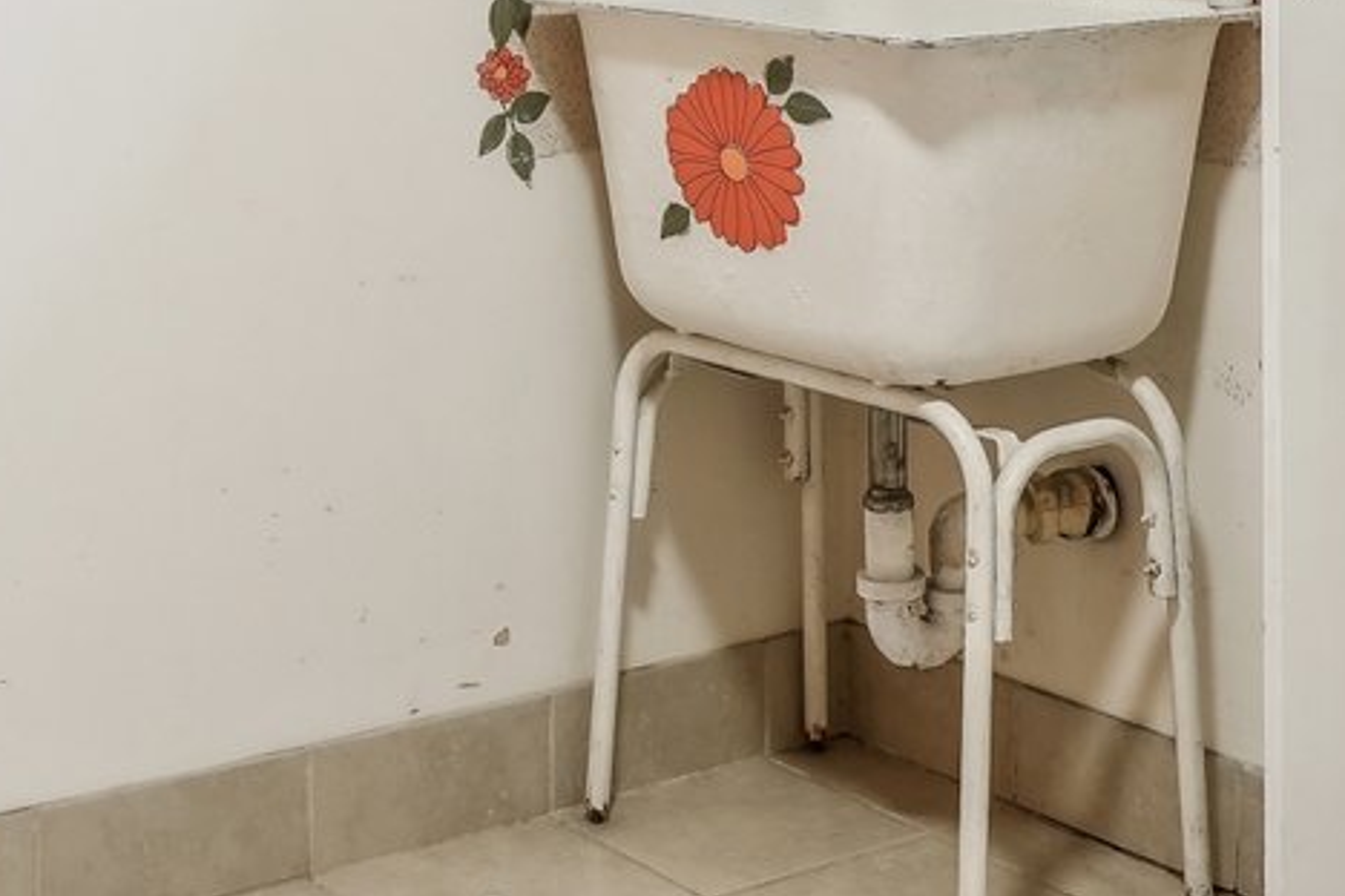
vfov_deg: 18.3
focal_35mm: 70
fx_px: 2615
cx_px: 512
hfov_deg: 28.7
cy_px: -217
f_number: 8
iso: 400
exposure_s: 1/6
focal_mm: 16
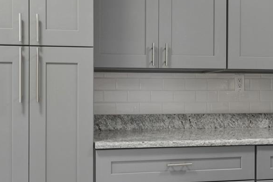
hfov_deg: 37.3
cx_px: 104
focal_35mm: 53
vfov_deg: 25.5
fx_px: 402
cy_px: 103
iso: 640
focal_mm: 15
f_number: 14
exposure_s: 1/15
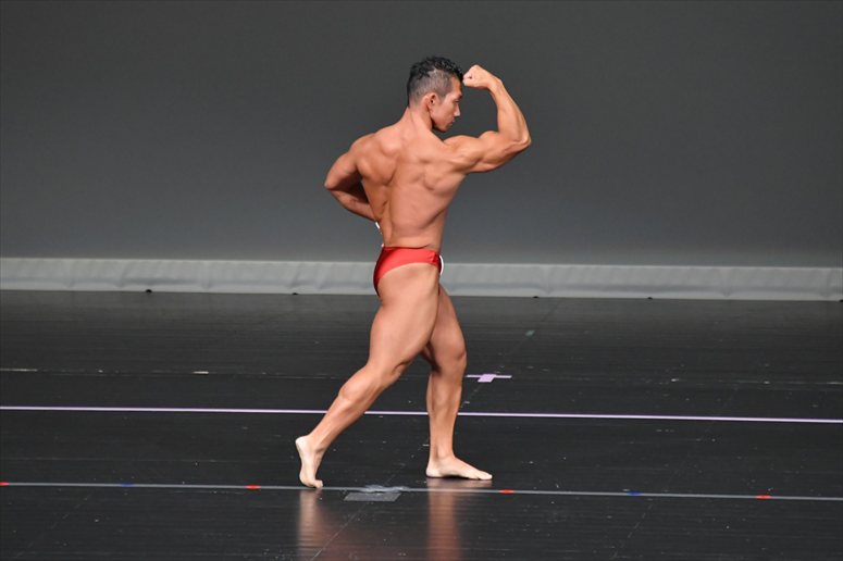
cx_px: 422
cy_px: 280
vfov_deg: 3.7
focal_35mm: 375
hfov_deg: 5.5
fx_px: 8777
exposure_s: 1/400
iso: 4000
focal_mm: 250
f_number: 5.6
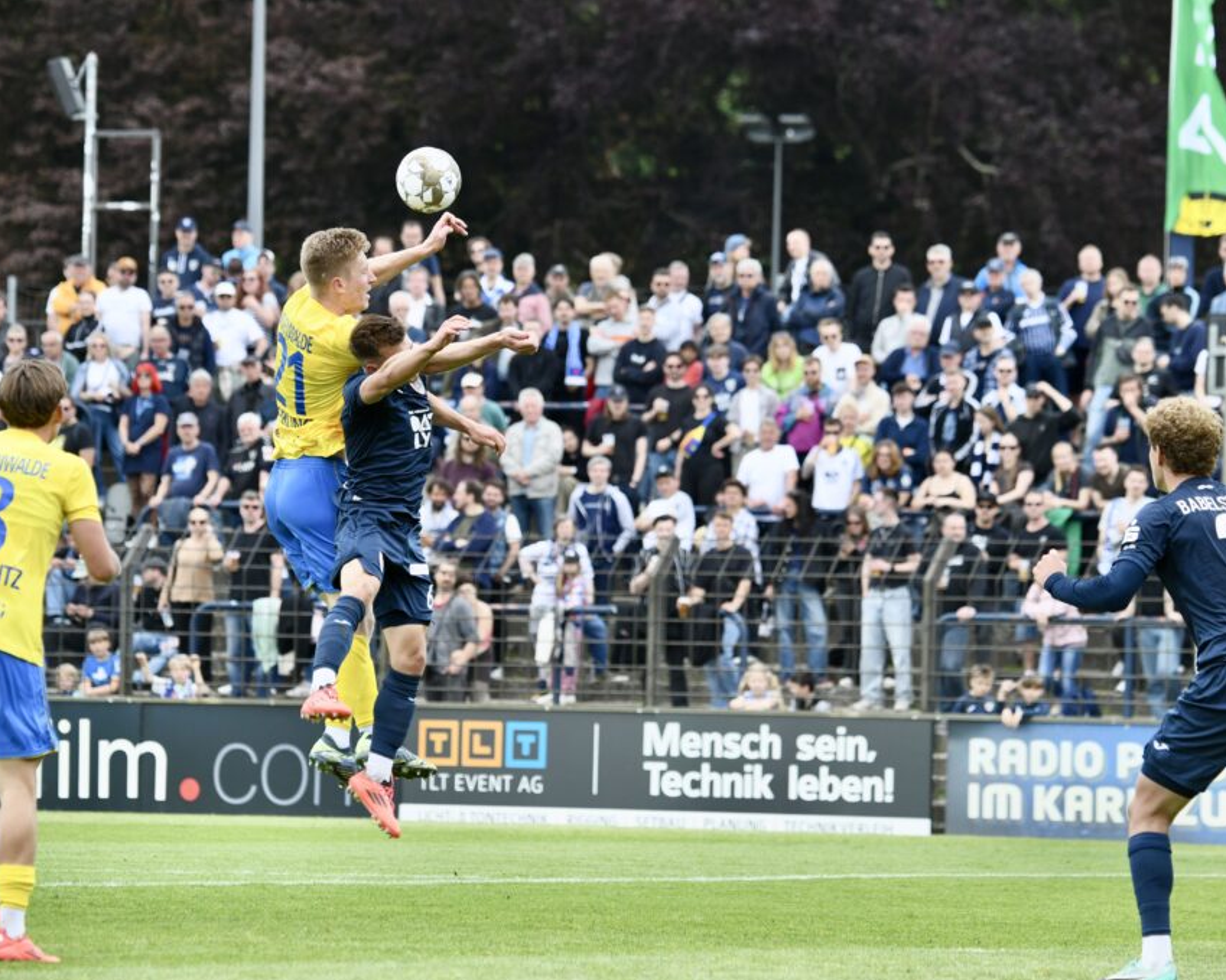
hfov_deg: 7.8
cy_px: 490
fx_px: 9034
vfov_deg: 6.2
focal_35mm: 249
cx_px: 657
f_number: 6.3
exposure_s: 1/1600
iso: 1250
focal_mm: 220
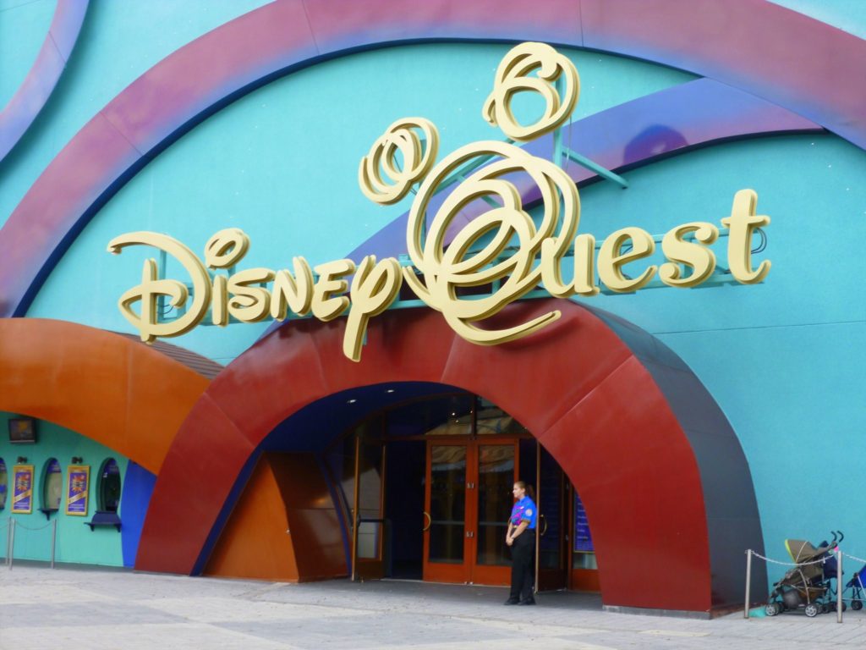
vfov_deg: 30.3
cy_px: 325
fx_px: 1201
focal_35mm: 48
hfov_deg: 39.7
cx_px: 433
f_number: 4
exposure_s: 1/80
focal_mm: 8.6
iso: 100
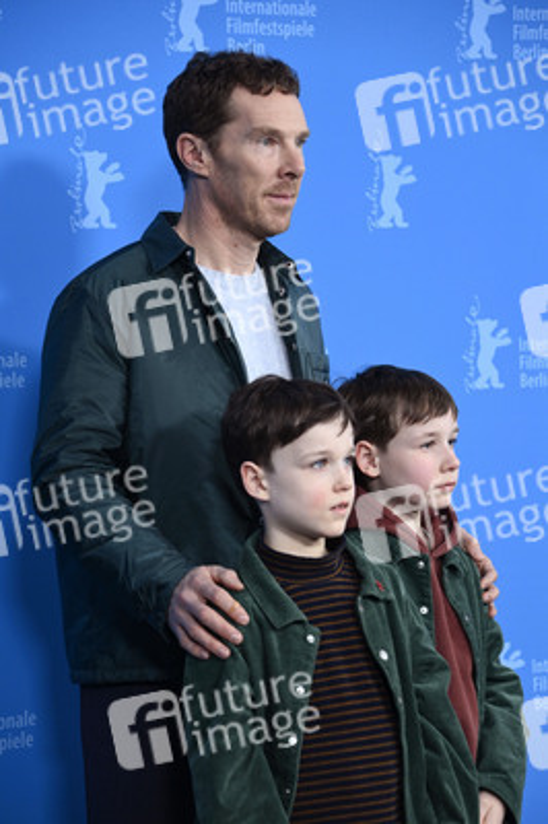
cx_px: 274
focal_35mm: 125
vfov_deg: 16.4
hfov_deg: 10.9
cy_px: 412
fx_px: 2859
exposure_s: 1/200
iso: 2500
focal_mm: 125
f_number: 5.6
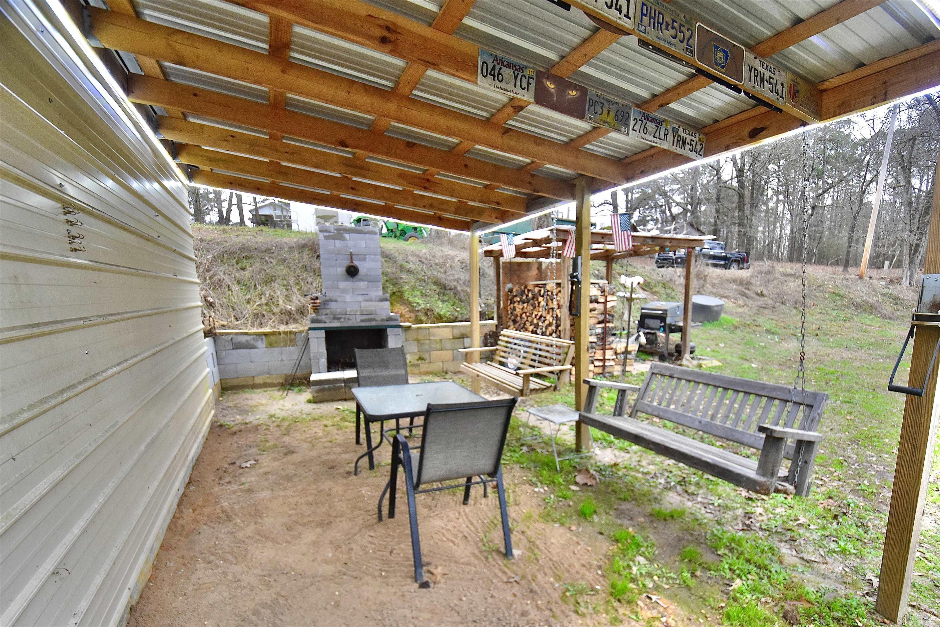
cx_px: 470
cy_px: 314
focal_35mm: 15
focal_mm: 10
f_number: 6.3
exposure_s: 1/60
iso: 1600
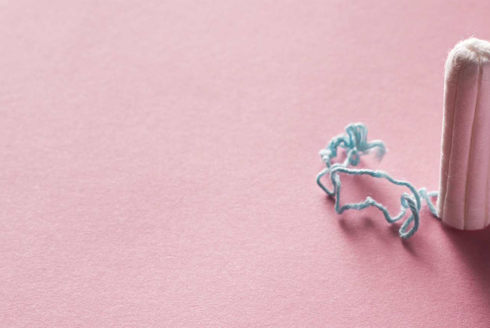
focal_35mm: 82
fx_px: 1117
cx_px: 307
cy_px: 131
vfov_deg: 16.7
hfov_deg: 24.7
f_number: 8
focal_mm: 50
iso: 80
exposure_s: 1/160
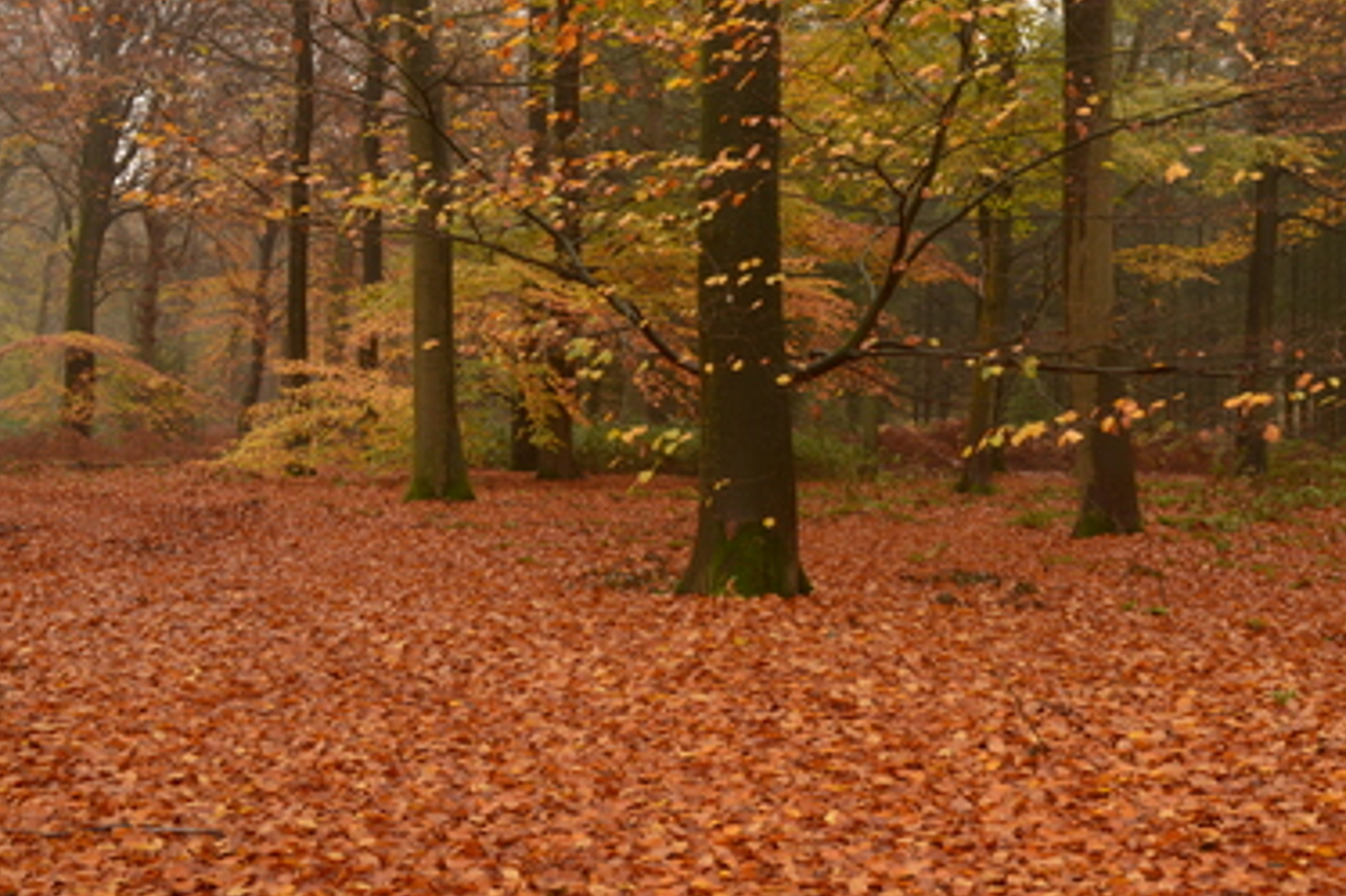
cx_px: 749
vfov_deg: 28.0
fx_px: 1794
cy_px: 390
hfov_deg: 41.1
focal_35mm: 48
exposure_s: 1/4
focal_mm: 26
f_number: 8
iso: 100
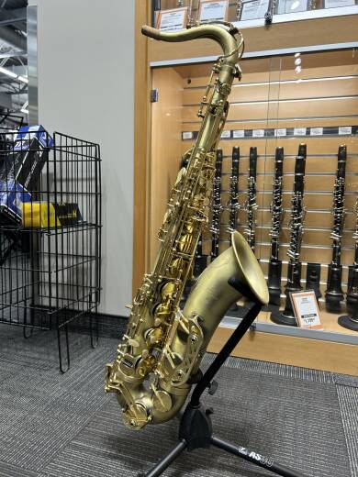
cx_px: 179
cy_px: 238
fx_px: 359
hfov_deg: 53.1
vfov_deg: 67.3
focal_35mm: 26
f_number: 1.5
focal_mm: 5.7
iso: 80
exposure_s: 1/60
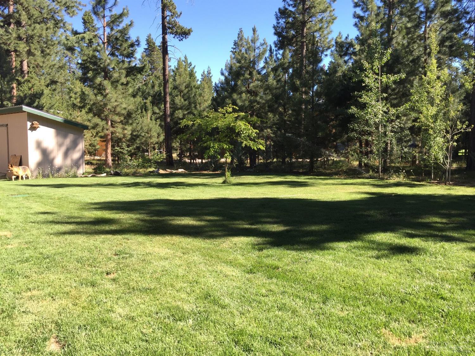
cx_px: 238
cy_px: 178
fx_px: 398
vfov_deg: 48.2
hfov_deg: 61.7
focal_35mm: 29
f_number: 2.2
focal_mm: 4.15
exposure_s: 1/501
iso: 32
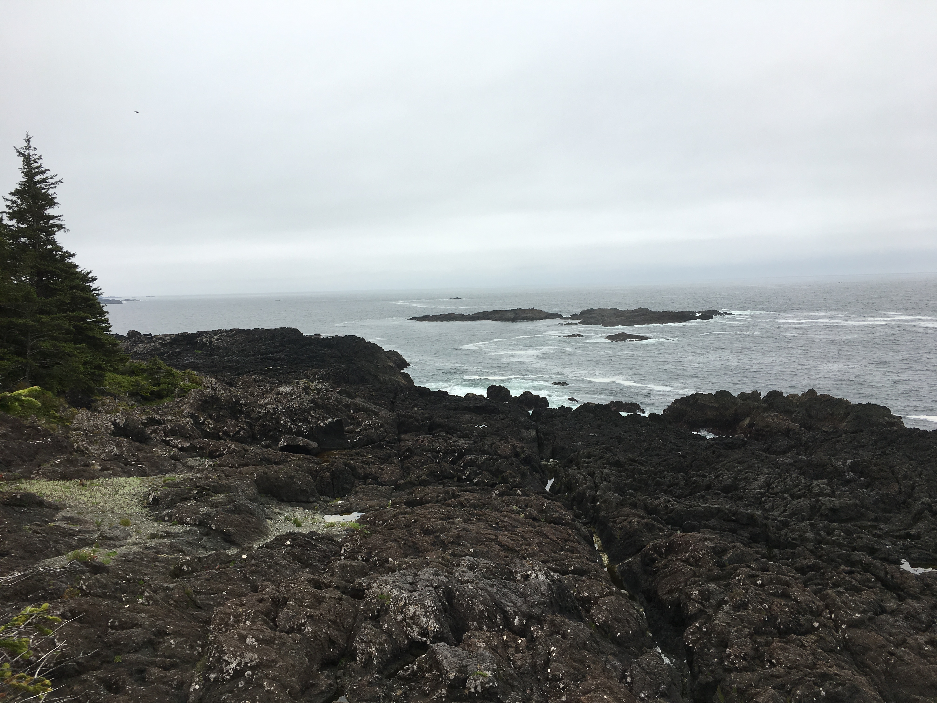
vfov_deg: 48.2
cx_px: 468
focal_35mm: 29
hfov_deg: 61.7
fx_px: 785
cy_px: 352
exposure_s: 1/2404
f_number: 2.2
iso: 25
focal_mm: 4.15
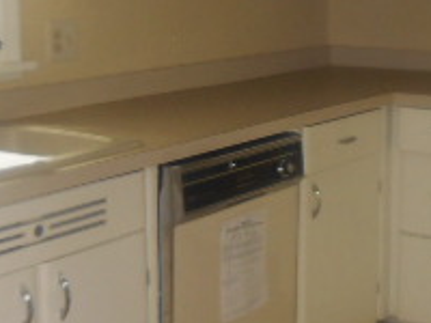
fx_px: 1033
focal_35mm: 83
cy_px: 136
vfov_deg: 17.8
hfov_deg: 23.5
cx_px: 272
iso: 200
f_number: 3.4
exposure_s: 1/25
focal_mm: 4.7
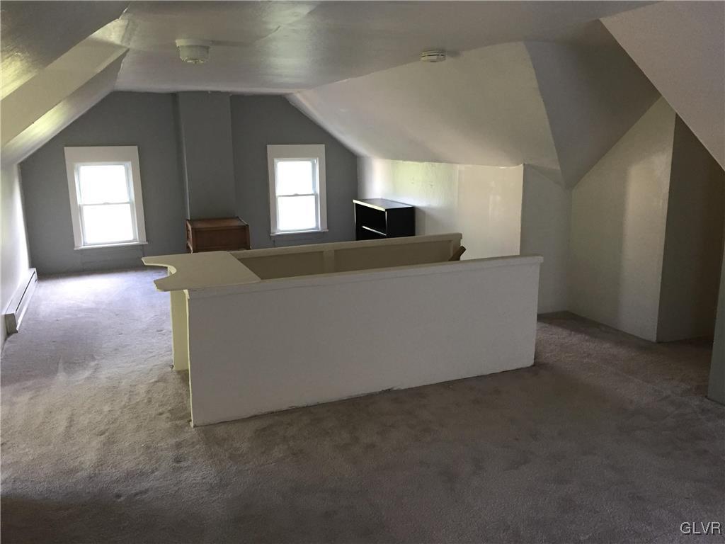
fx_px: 607
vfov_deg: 48.2
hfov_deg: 61.7
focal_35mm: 29
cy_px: 272
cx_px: 362
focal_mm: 4.15
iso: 200
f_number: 2.2
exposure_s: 1/33
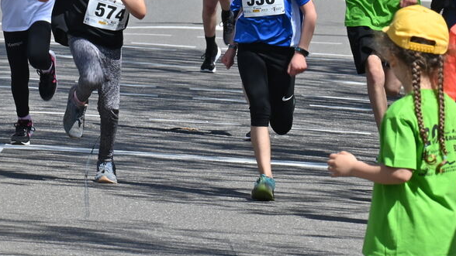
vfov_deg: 1.9
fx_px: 7752
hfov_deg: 3.4
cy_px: -49
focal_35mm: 641
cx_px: 157
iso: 640
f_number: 22
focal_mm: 300
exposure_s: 1/320
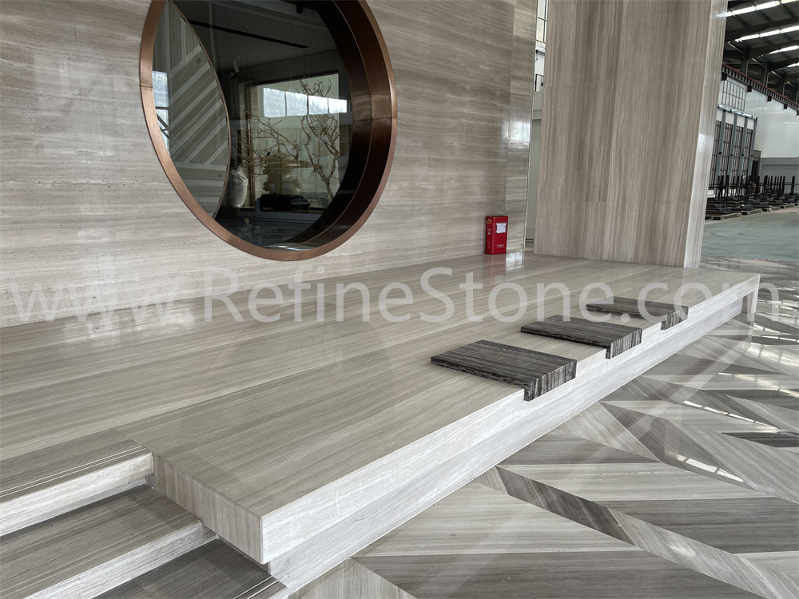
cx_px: 400
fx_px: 577
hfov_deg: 69.4
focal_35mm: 25
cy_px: 300
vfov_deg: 54.9
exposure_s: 1/122
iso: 32
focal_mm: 5.1
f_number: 1.6
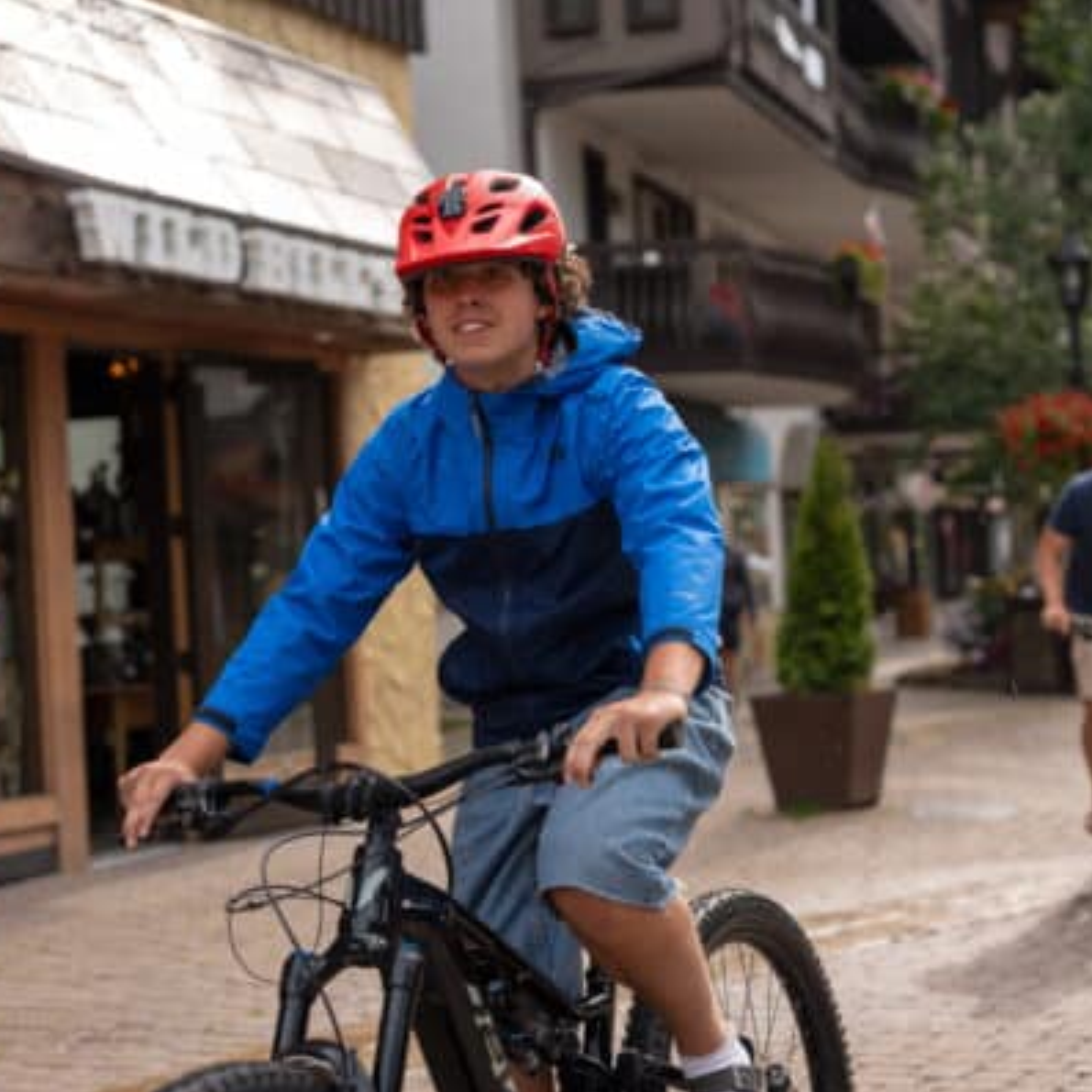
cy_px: 547
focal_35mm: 72
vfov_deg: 24.0
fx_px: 2570
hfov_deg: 23.9
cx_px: 699
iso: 100
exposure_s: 1/400
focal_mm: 56
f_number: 2.8
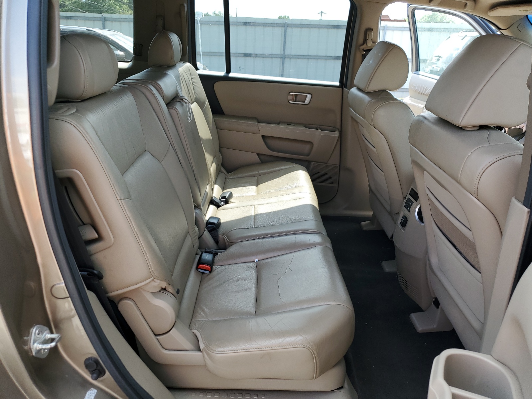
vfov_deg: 53.1
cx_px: 266
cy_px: 200
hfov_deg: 67.3
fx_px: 400
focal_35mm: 26
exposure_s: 1/333
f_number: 1.5
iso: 50
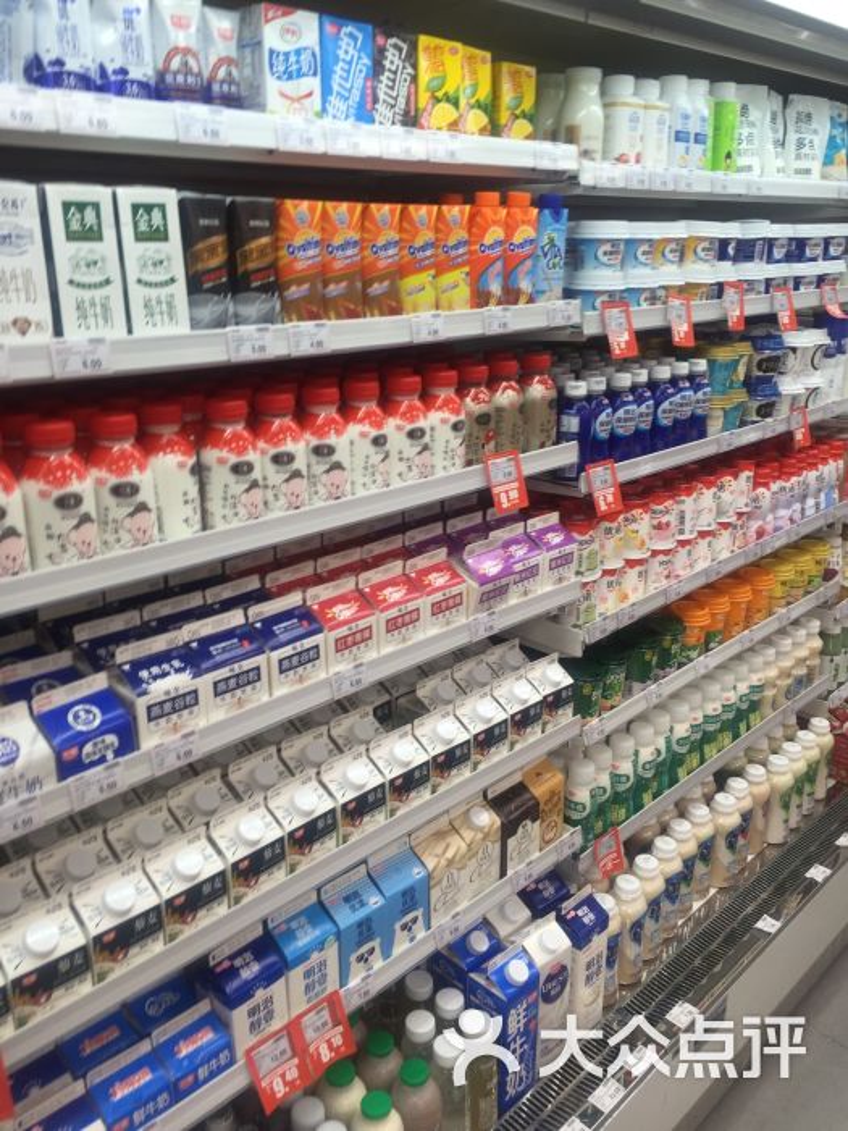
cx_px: 424
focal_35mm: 29
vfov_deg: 61.7
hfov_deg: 48.2
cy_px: 566
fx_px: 947
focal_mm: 4.15
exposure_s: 1/50
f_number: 2.2
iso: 32
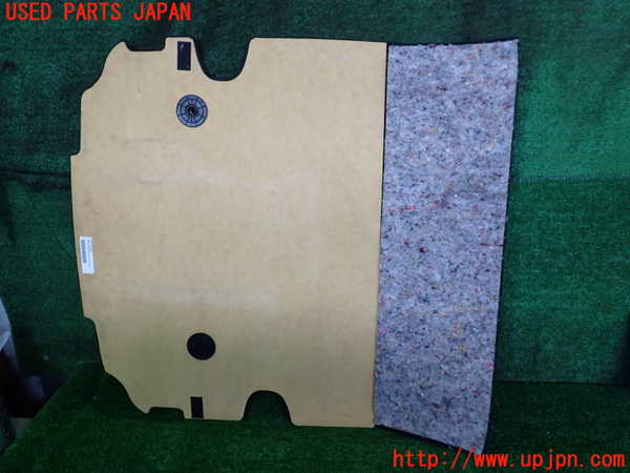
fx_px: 546
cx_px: 315
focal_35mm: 30
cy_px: 236
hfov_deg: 60.0
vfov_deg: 46.8
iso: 200
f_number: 2.3
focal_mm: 5.4
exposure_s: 1/80
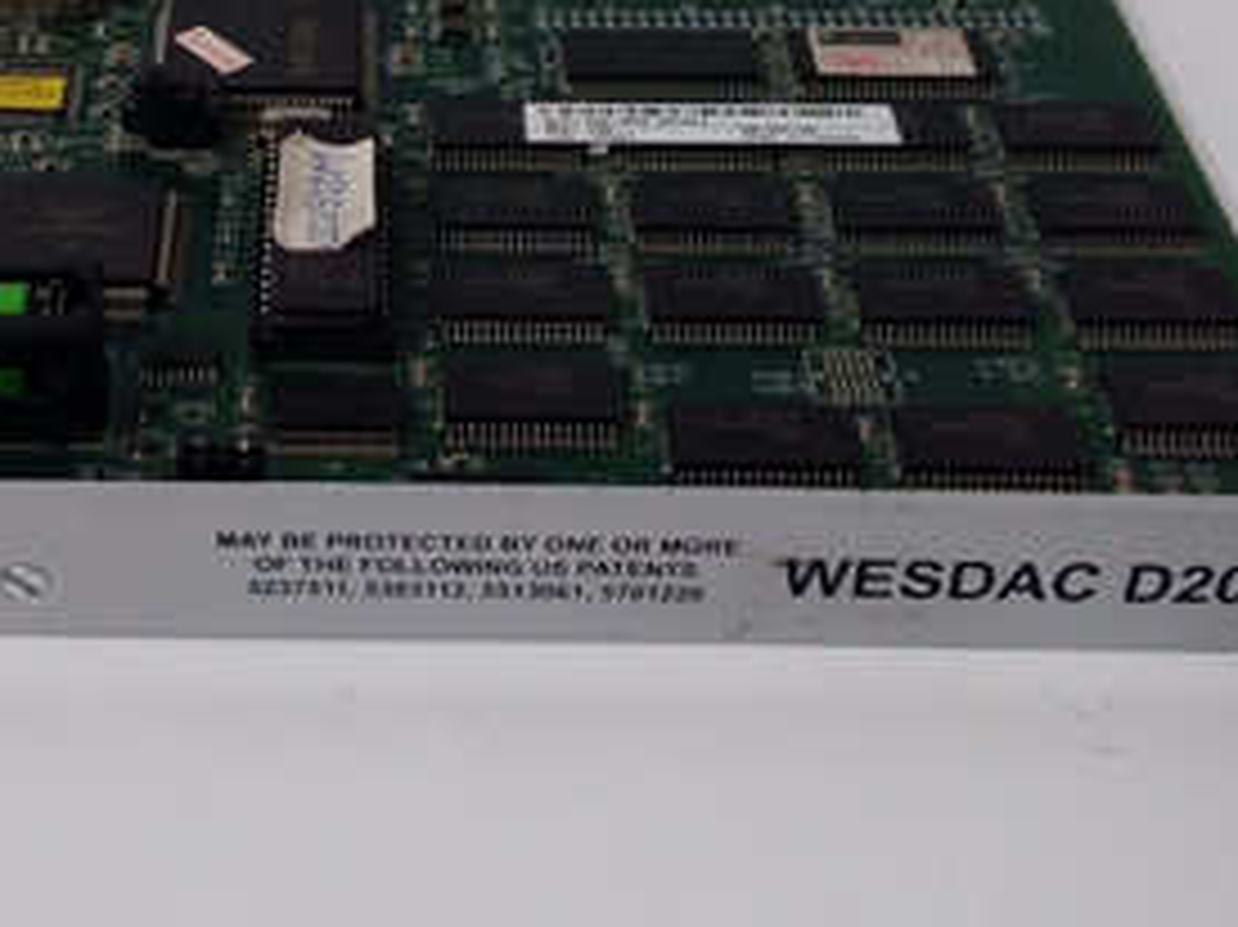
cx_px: 338
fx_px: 2109
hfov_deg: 32.2
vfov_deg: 24.6
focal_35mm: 59
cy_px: 248
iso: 351
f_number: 2
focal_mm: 3.79
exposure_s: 1/33
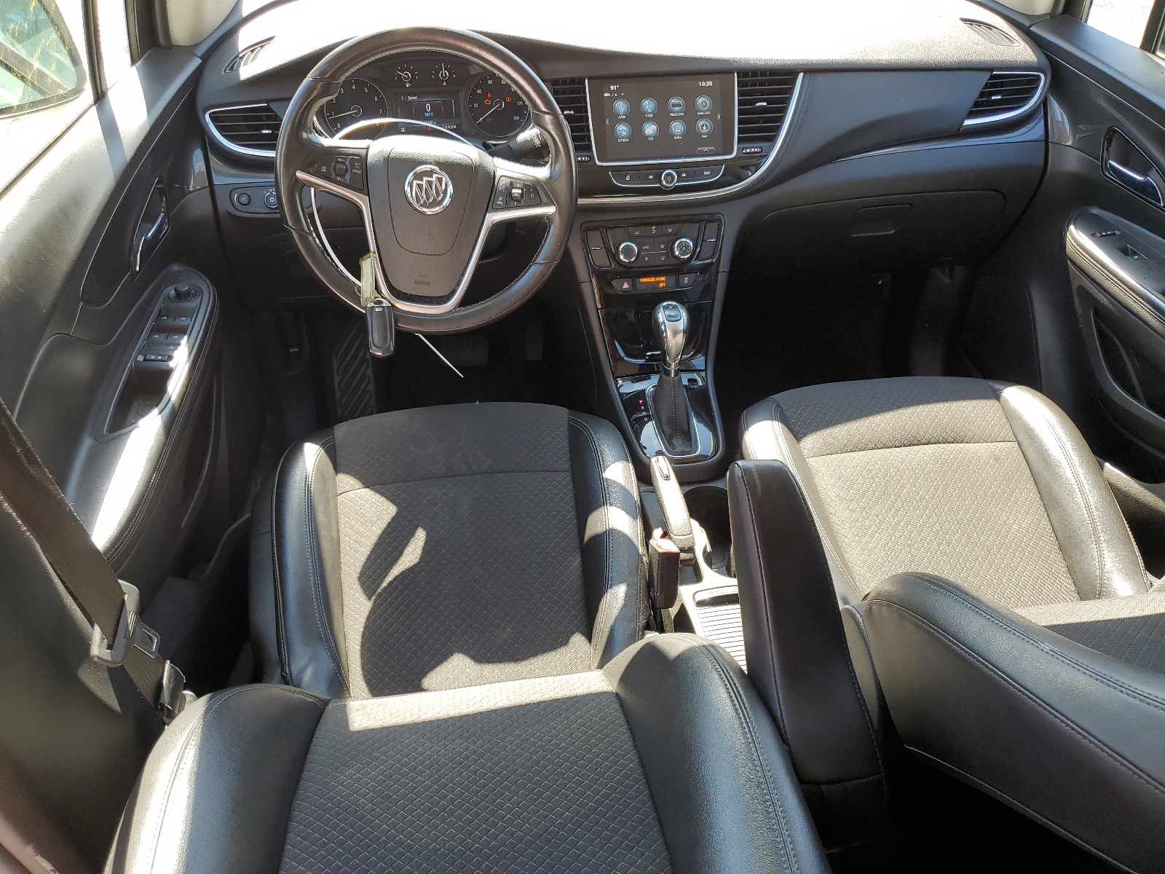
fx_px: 875
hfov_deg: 67.3
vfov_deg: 53.1
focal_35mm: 26
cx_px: 582
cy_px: 437
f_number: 1.5
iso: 50
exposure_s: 1/196
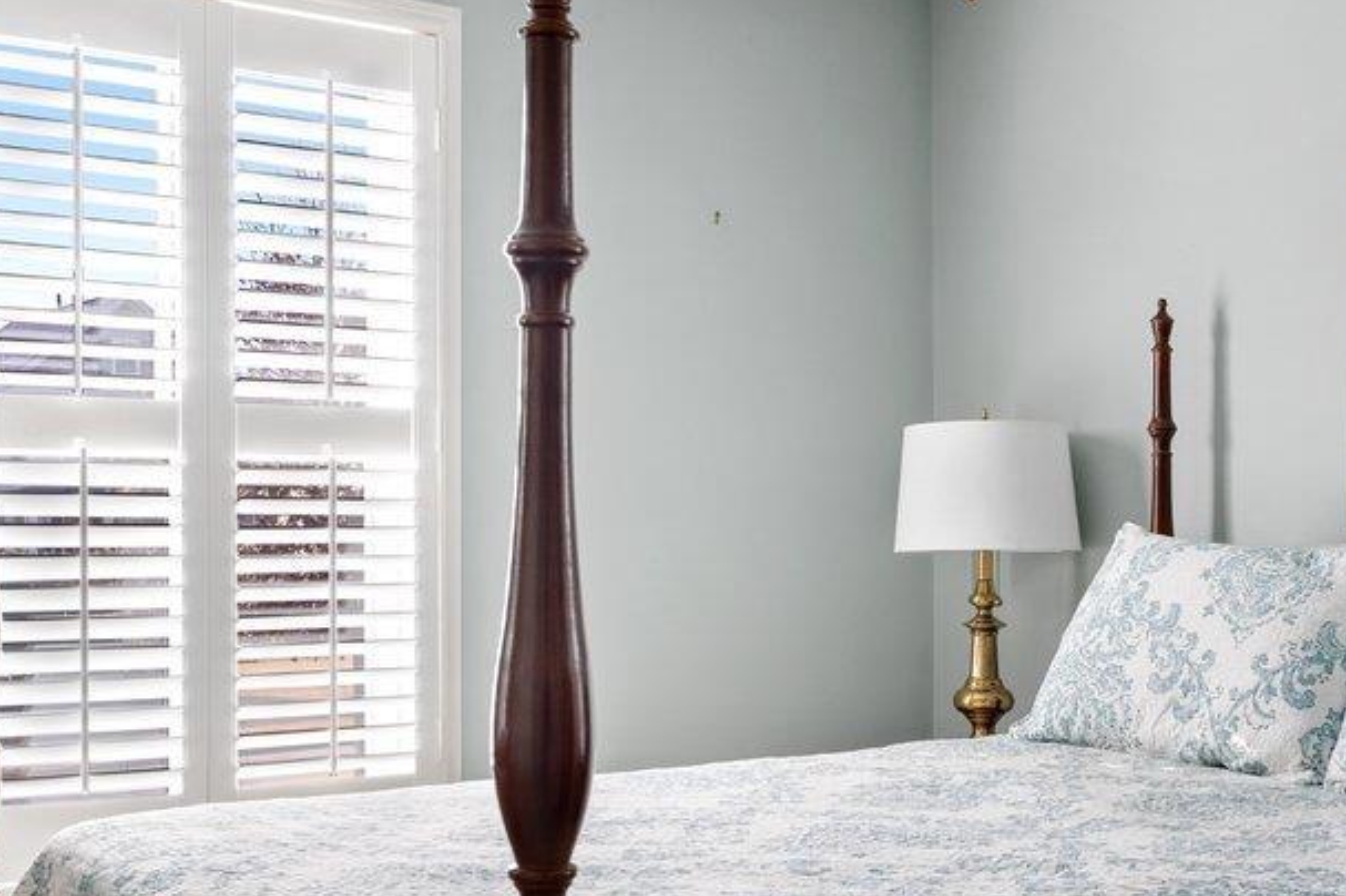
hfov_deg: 36.0
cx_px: 1018
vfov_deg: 24.9
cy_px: 569
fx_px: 2018
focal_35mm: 54
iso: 200
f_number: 8
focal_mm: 16
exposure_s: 1.3
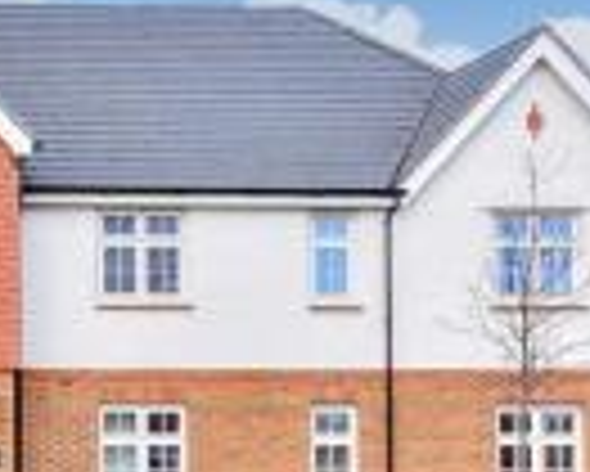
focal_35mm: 75
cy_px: 285
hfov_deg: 22.5
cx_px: -191
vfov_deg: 20.4
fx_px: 1311
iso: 400
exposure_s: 1/200
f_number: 8
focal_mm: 15
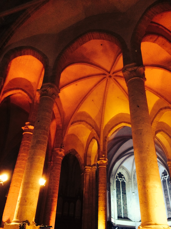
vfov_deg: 60.0
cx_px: 86
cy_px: 114
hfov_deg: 46.8
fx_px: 198
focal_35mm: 30
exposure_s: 1/15
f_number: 2.2
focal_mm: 4.12
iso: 800
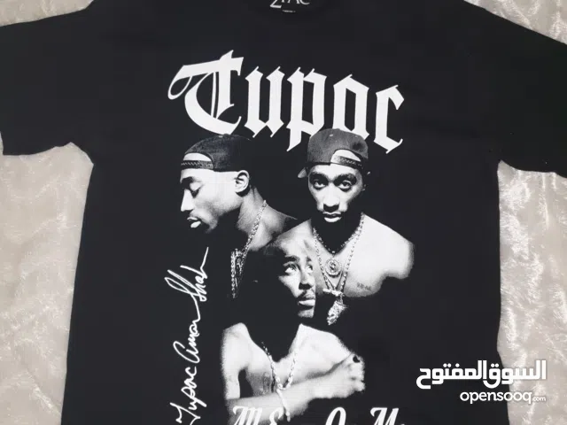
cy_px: 212
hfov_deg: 67.3
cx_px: 284
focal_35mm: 26
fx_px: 426
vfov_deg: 53.1
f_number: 1.5
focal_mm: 4.3
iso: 80
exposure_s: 1/48
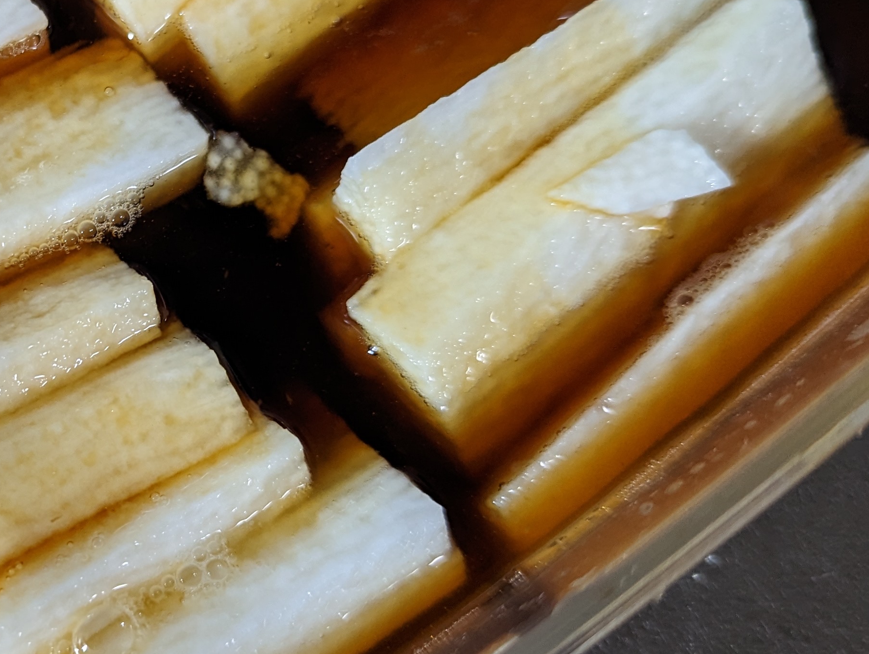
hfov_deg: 33.8
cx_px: 104
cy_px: 281
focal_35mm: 54
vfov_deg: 27.1
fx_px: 1358
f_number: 1.85
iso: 374
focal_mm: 6.81
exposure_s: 1/26.2
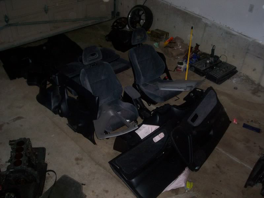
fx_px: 275
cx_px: 132
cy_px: 99
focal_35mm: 36
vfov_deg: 39.7
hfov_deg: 51.4
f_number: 4.5
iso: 140
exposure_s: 1/64
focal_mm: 5.9
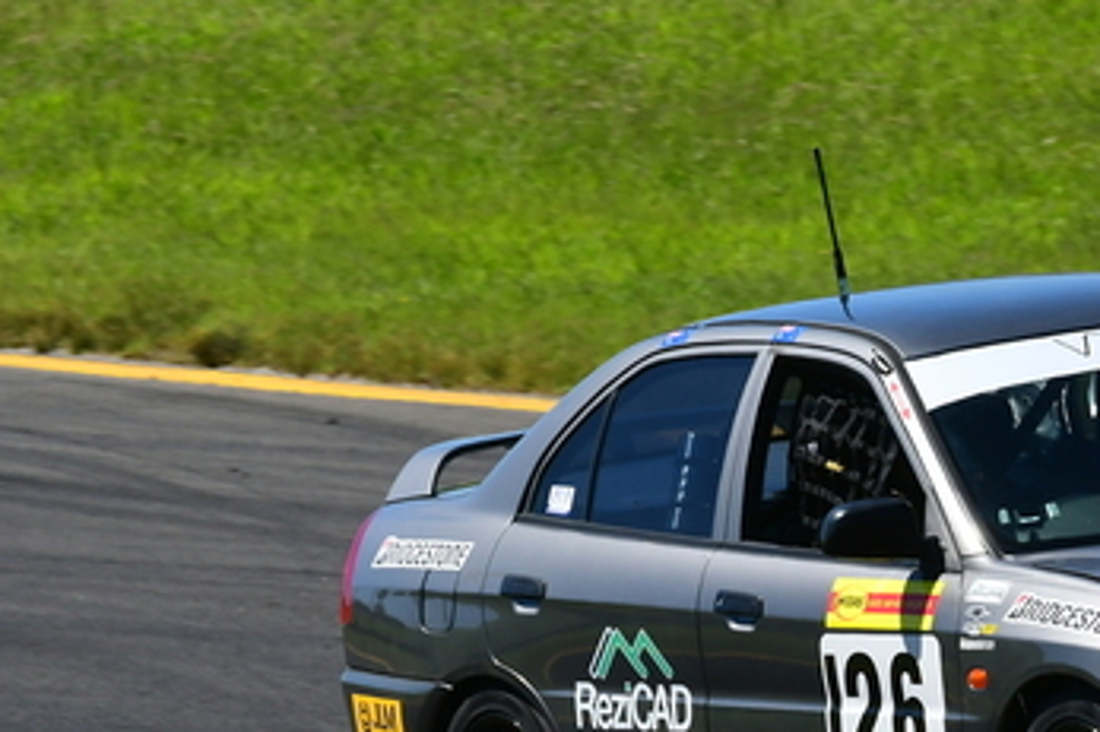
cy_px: 509
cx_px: 1049
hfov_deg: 1.6
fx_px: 39060
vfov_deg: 1.1
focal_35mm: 1279
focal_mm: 370
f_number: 13
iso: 500
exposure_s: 1/640
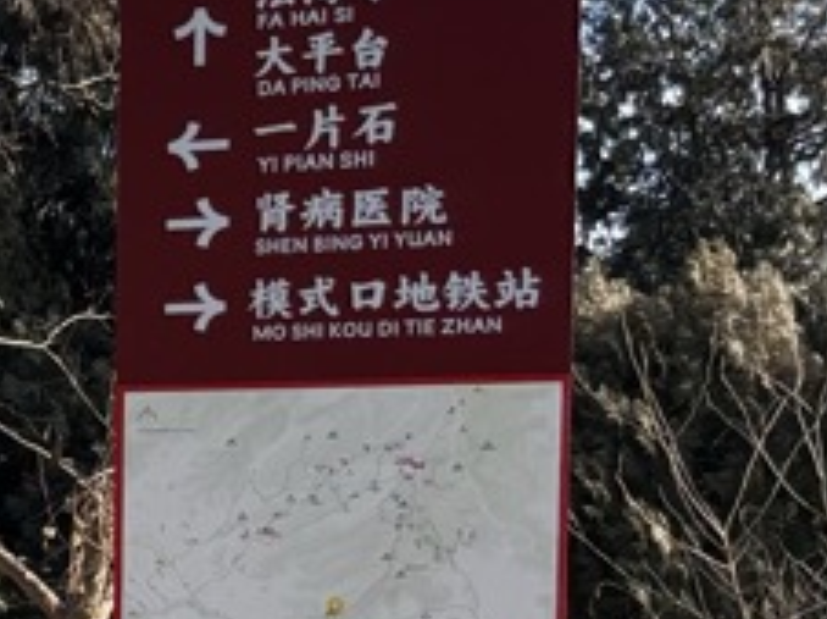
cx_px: -962
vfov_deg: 12.3
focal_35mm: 118
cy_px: 667
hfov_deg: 13.6
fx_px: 2816
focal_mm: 5.96
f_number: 1.6
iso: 50
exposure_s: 1/1115
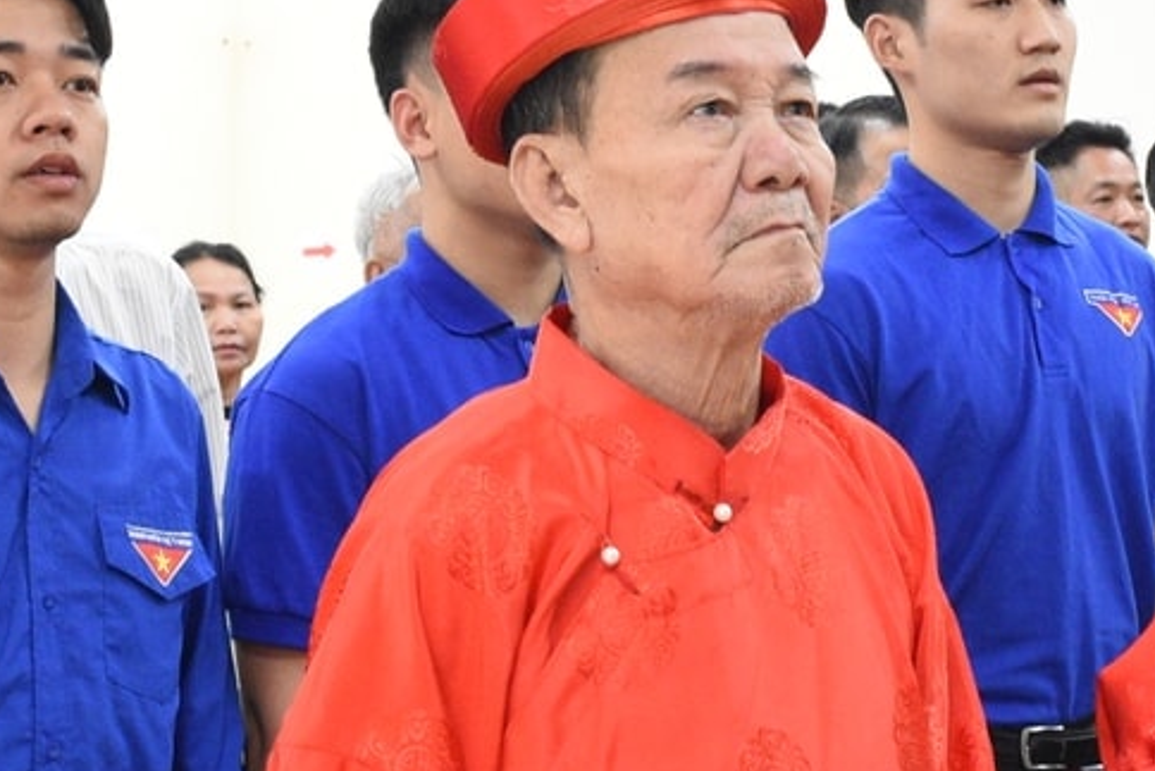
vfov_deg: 12.8
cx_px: 656
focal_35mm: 107
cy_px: 169
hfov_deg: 19.1
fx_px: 3434
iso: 1600
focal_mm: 18
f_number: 5
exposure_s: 1/50
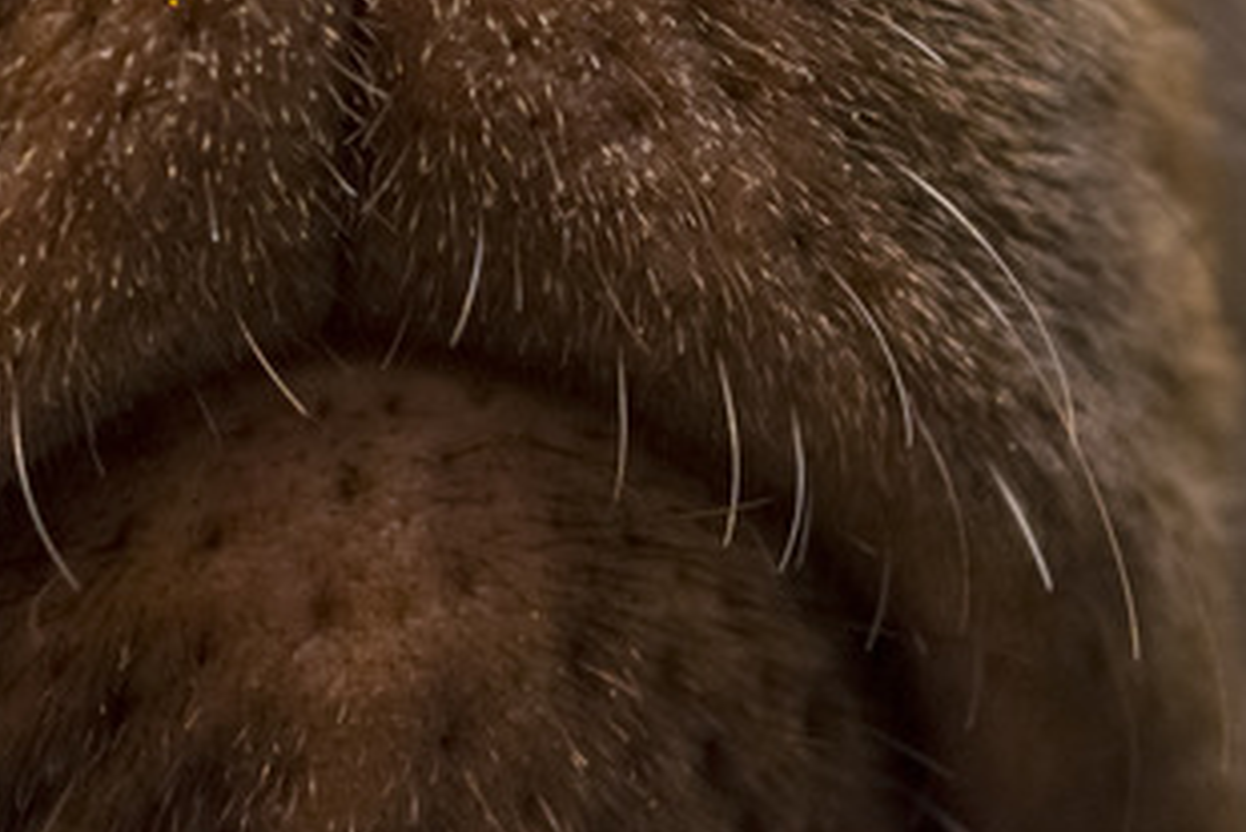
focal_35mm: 207
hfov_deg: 9.9
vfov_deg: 6.6
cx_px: 285
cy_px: -129
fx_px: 7176
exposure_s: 1/60
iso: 3200
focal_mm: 55
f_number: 5.6
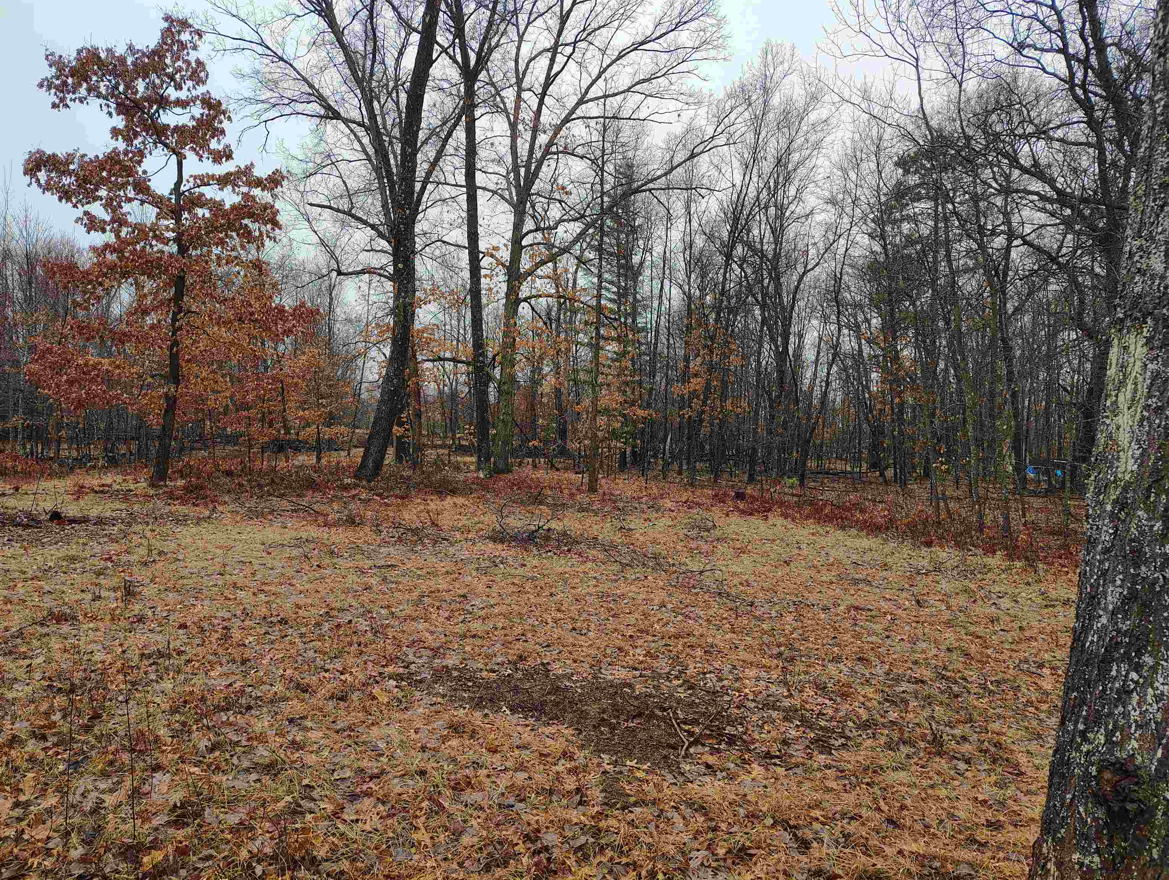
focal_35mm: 24
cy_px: 440
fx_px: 812
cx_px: 584
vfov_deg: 56.9
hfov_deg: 71.5
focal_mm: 5.56
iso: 100
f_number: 1.8
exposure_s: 1/280
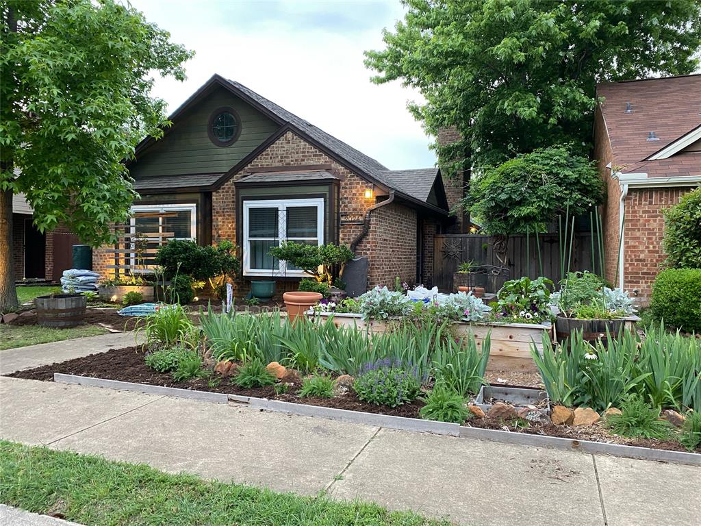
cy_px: 263
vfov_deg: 53.1
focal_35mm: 26
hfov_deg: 67.3
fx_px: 527
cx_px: 350
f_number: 1.8
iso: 250
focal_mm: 4.25
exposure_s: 1/60
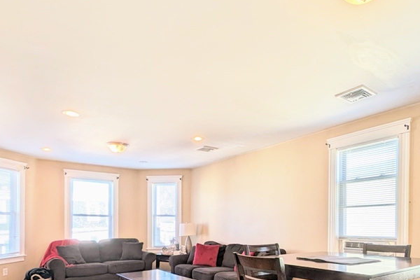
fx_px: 268
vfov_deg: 51.4
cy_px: 227
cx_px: 234
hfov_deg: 75.8
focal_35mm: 23
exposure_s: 1/101
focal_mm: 1.95
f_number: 2.2
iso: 44
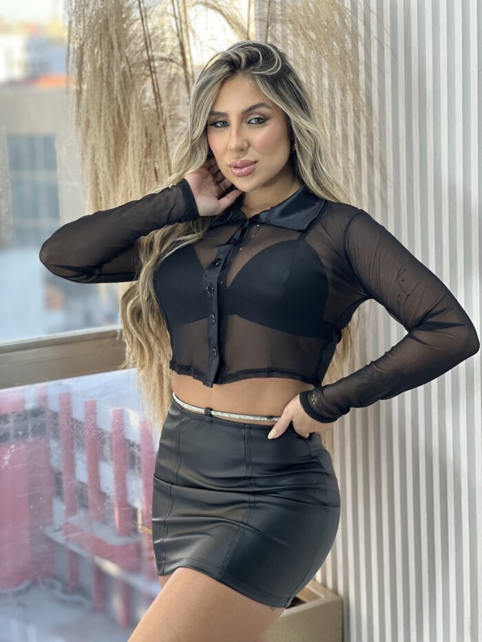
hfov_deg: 19.1
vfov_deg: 25.3
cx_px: 241
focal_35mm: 77
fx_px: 1429
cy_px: 321
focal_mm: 9
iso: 160
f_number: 2.8
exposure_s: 1/120
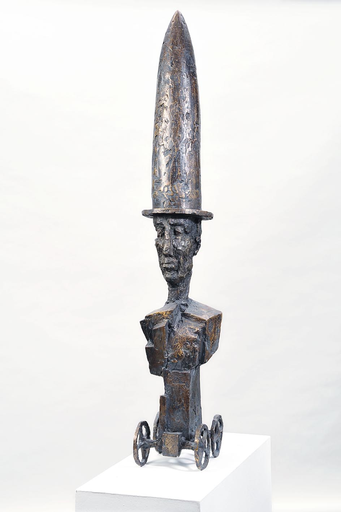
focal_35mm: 62
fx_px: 882
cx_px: 170
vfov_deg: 32.4
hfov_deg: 21.9
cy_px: 256
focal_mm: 62
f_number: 16
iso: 200
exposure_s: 1/125
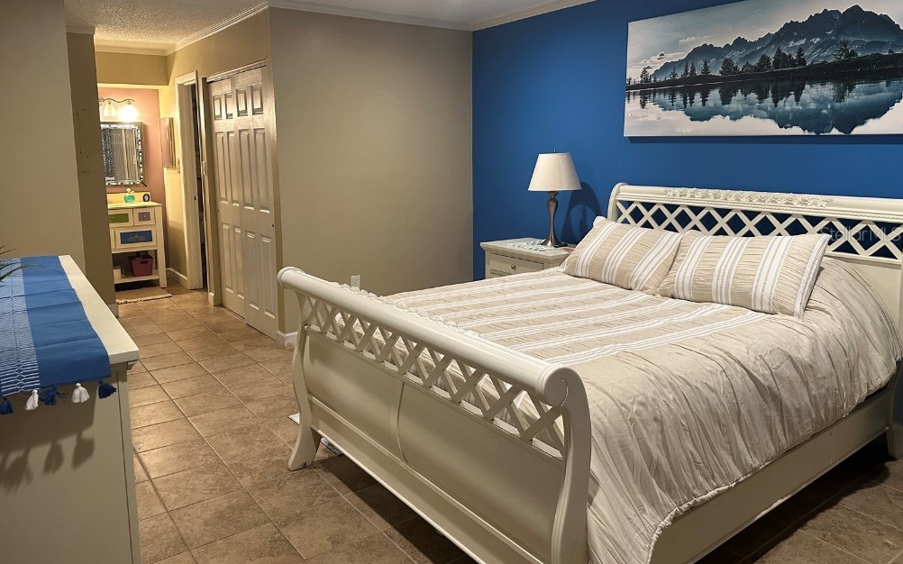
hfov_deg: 70.4
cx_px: 443
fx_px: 640
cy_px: 233
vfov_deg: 47.4
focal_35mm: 26
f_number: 1.78
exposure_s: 1/60
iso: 320
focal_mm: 6.86
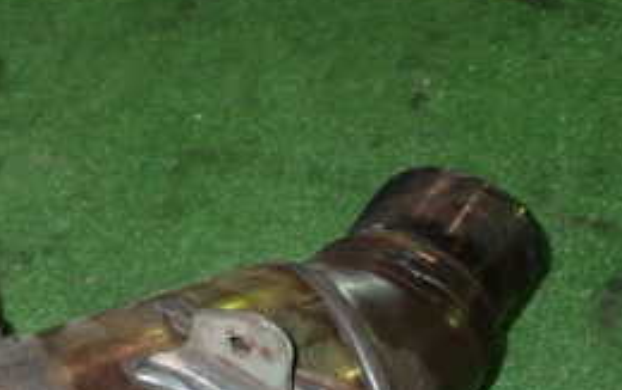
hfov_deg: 22.3
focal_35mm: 88
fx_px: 1493
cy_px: 464
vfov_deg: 14.4
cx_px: -57
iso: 800
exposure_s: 1/40
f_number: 7.1
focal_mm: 6.37
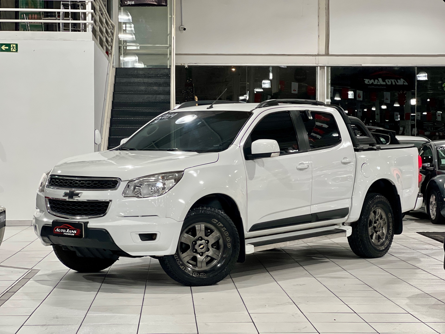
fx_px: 990
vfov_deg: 19.1
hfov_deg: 25.3
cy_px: 167
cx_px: 222
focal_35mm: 77
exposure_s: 1/40
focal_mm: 9
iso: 250
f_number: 2.8
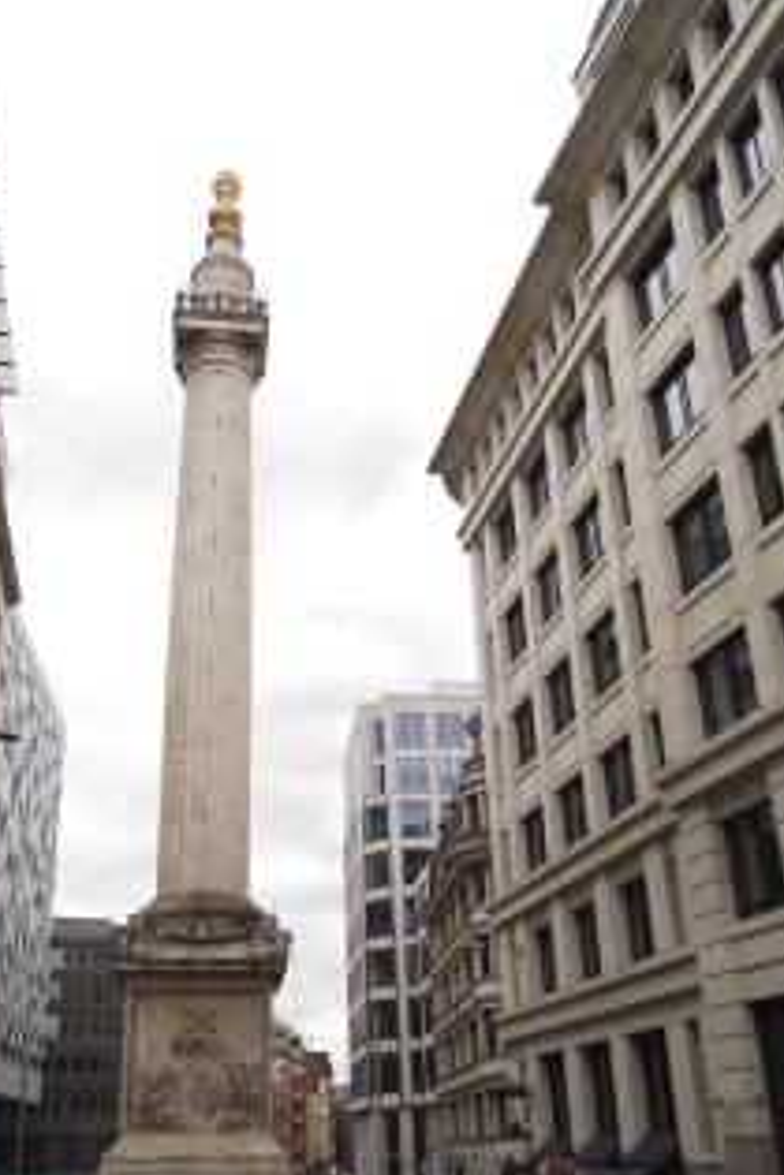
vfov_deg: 56.8
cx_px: 329
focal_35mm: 33
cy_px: 705
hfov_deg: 39.9
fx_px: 1078
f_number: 3
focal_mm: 4.5
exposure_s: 1/400
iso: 100
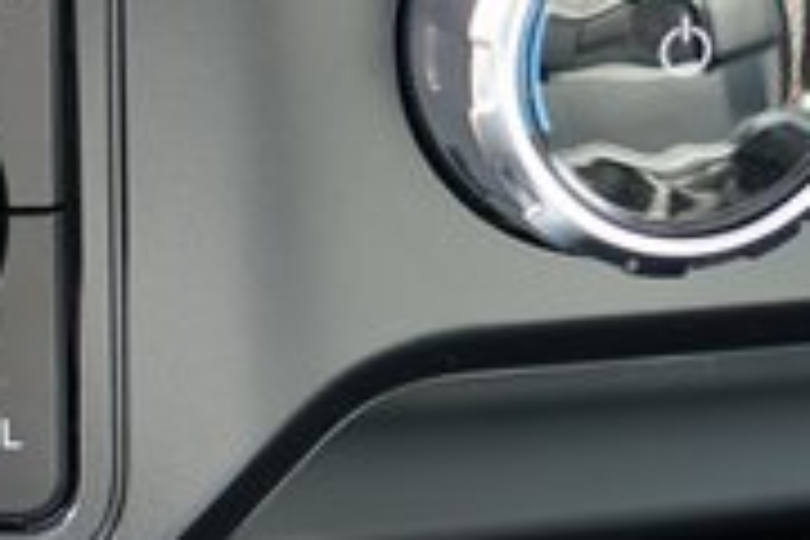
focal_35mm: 139
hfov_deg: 14.3
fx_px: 3127
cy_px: 20
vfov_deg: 9.8
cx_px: -171
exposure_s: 1/60
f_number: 4
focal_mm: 39
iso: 500
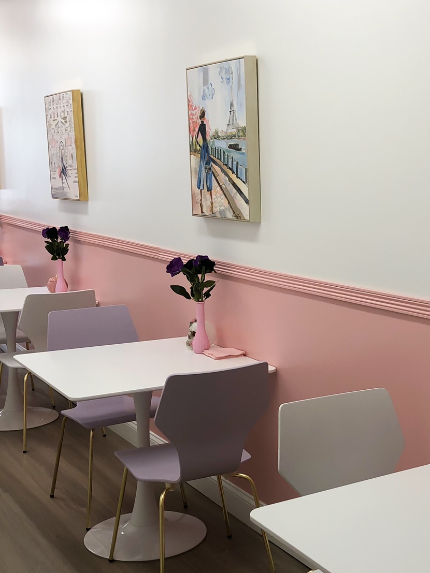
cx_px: 317
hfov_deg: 28.2
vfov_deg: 37.4
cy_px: 330
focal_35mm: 51
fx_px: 845
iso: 32
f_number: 1.8
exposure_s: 1/120
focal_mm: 3.99
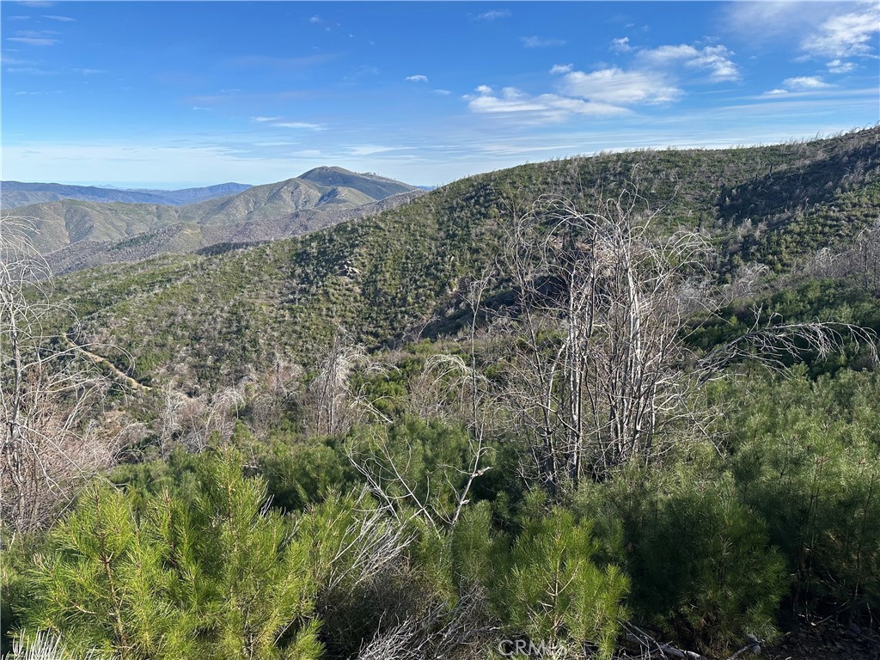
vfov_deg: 56.8
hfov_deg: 71.6
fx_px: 610
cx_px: 440
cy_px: 330
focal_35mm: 24
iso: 80
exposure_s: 1/2591
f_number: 1.78
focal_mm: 6.86
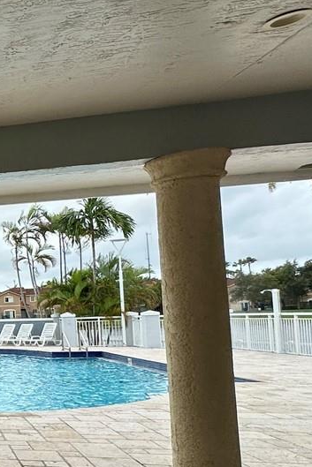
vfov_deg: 44.1
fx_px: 572
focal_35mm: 44
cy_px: 295
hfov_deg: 20.6
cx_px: -259
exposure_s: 1/1575
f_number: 2.2
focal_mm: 2.22
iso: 50
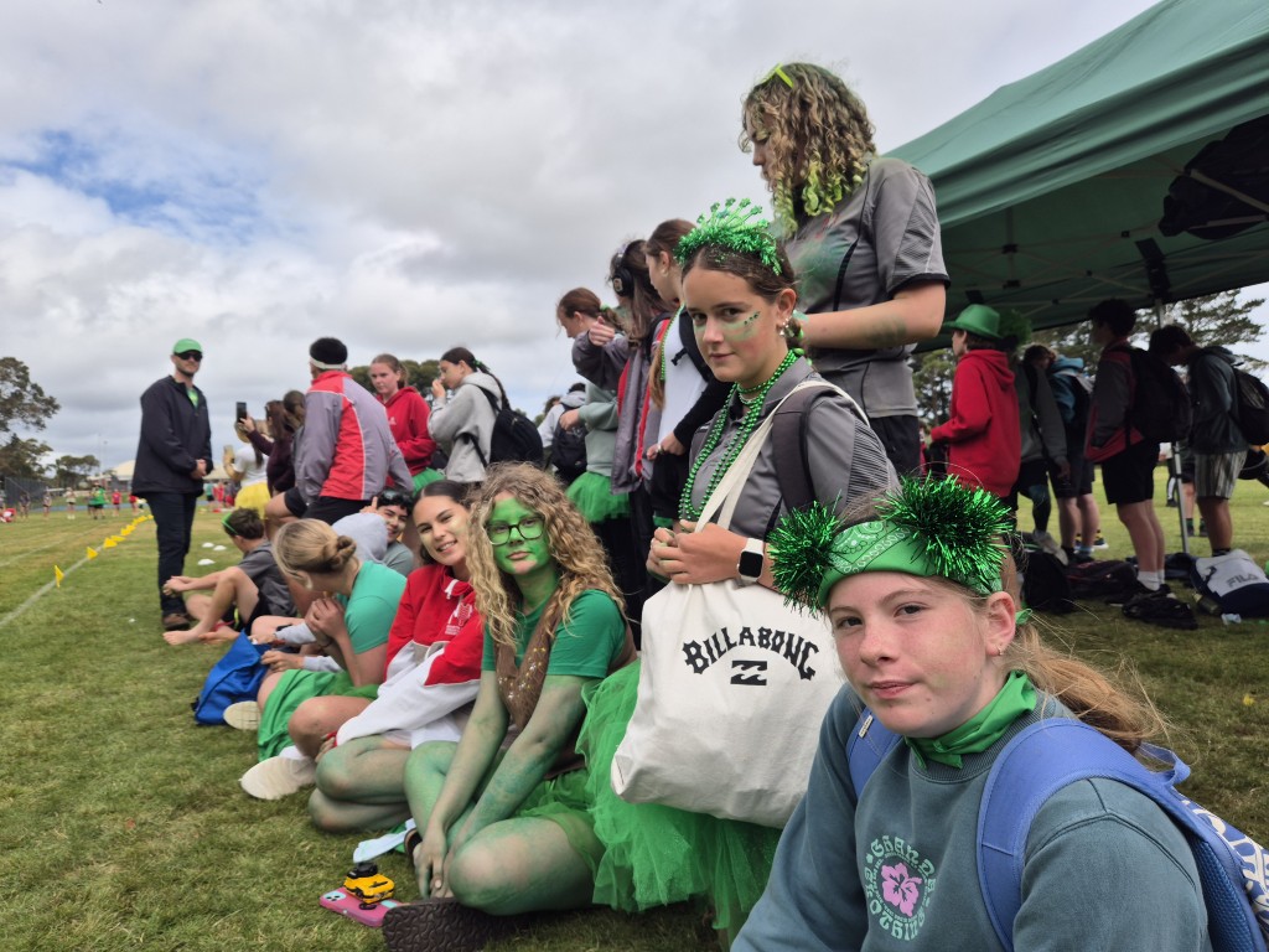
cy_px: 476
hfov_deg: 73.9
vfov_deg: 58.9
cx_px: 634
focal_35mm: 23
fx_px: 843
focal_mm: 5.4
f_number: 1.8
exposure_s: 1/1908
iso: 25
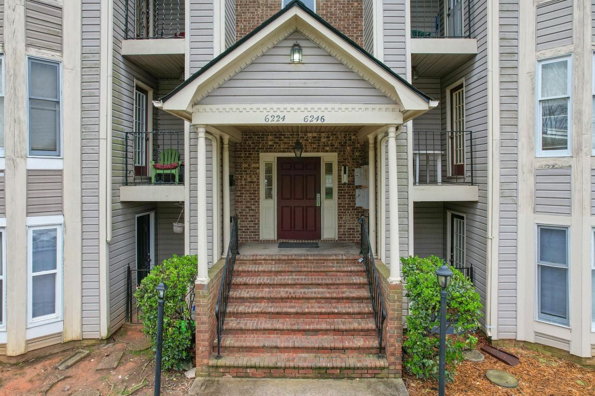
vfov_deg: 57.2
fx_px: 364
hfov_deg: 78.6
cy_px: 198
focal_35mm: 22
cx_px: 298
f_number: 2.8
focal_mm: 8.38
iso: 120
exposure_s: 1/60
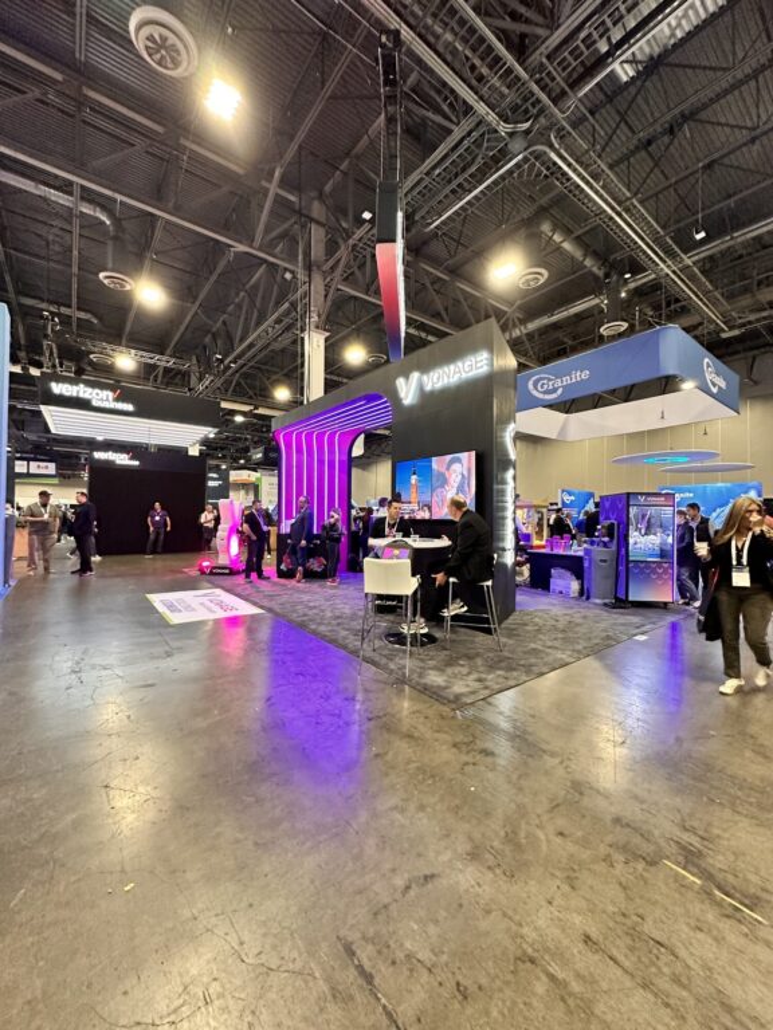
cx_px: 386
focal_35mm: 14
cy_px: 515
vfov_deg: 102.1
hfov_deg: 85.7
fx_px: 417
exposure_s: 1/60
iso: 500
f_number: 2.2
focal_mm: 2.22
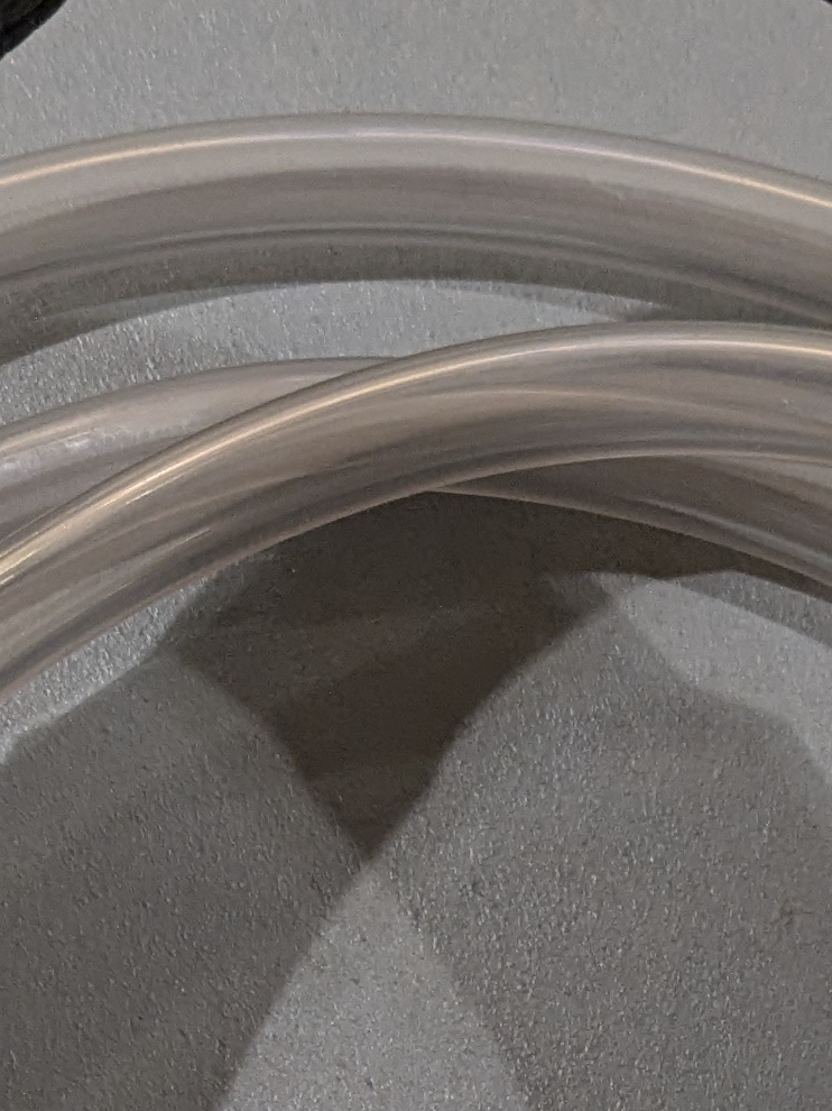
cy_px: 1505
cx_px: 312
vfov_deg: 16.7
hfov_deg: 13.4
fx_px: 3527
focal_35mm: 110
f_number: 1.73
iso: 146
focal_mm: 4.38
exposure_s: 1/24
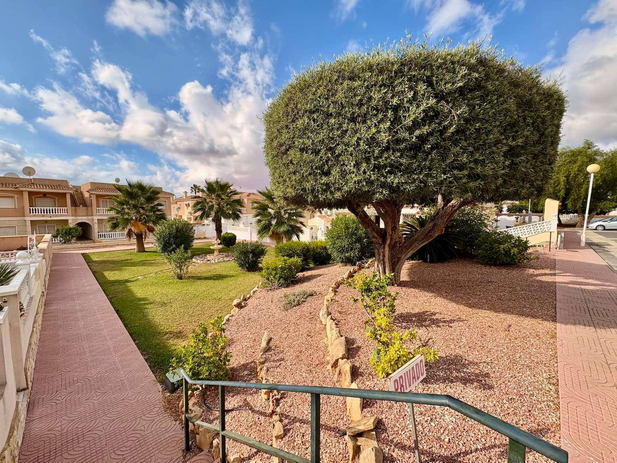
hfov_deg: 102.1
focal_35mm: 14
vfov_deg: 85.7
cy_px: 232
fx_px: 250
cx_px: 308
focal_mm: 2.22
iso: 50
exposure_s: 1/1420
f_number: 2.2
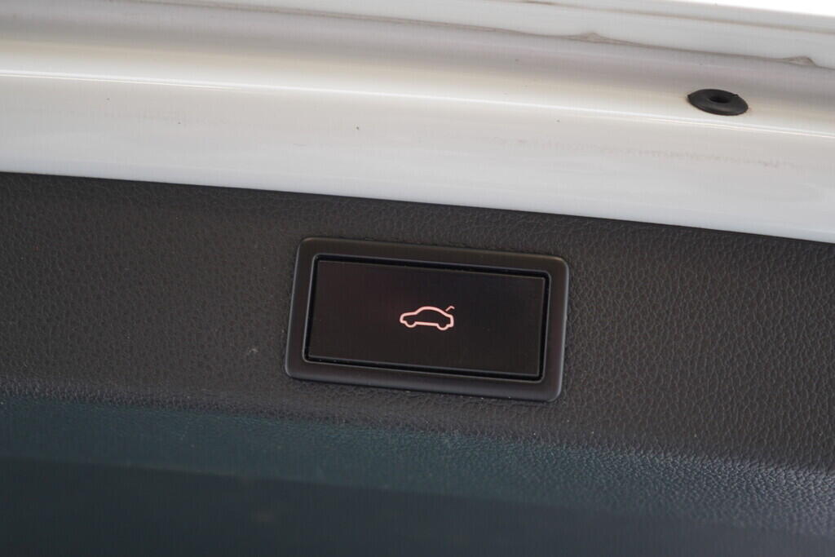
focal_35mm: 36
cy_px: 278
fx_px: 835
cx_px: 418
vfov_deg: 36.9
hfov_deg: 53.1
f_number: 2.8
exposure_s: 1/40
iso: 125
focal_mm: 24
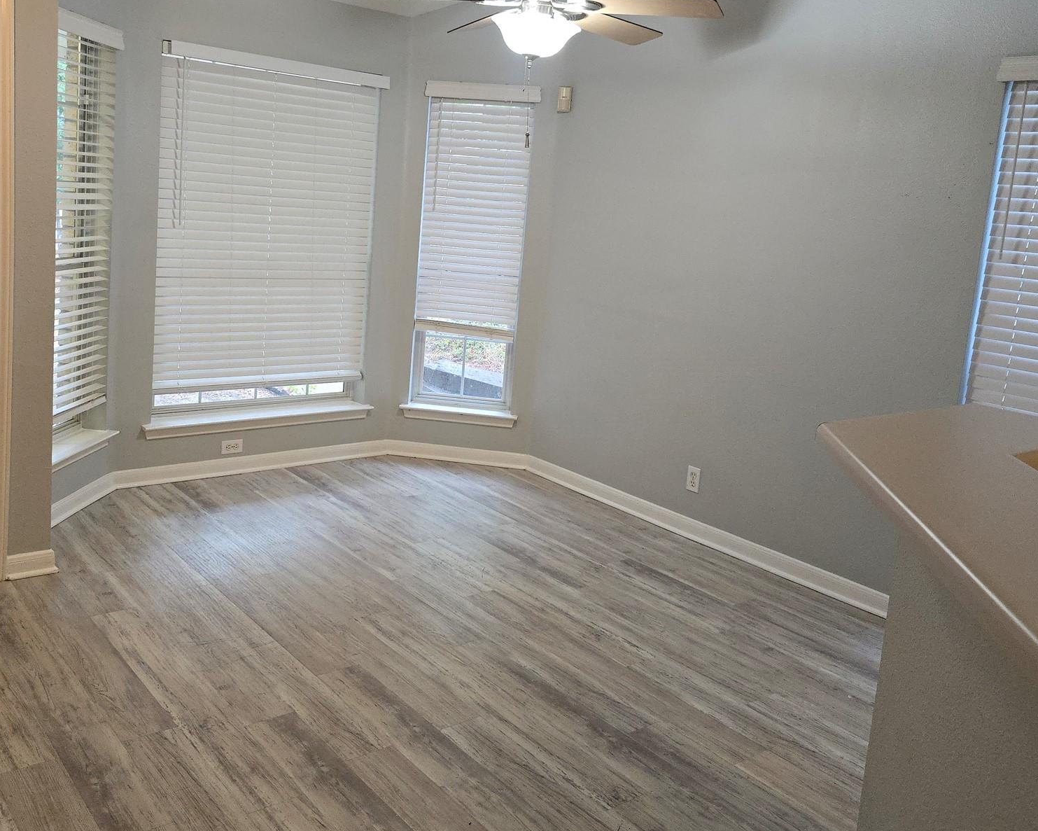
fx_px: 953
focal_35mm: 31
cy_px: 332
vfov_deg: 46.9
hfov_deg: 57.0
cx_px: 457
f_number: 1.7
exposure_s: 1/120
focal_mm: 6.3
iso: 320
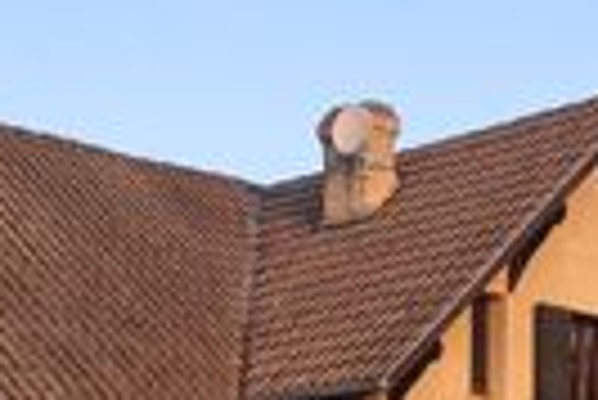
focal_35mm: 136
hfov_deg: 15.0
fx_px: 2262
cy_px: 804
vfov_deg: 9.4
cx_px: 391
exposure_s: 1/193
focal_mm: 4.15
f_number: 2.2
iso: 25
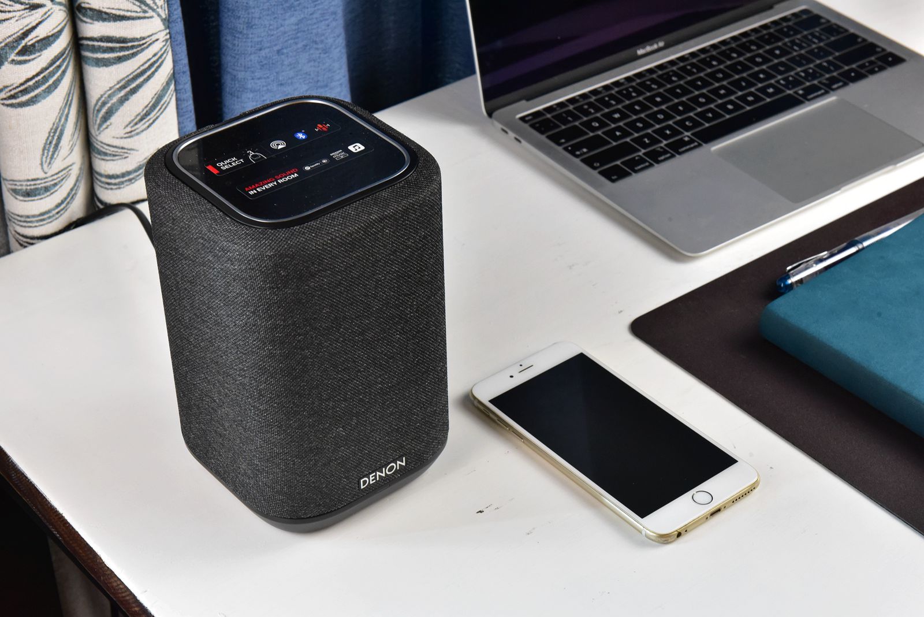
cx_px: 462
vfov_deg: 19.5
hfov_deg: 28.8
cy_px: 308
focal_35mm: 70
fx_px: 1797
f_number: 14
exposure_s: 1/60
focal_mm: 70
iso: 4000
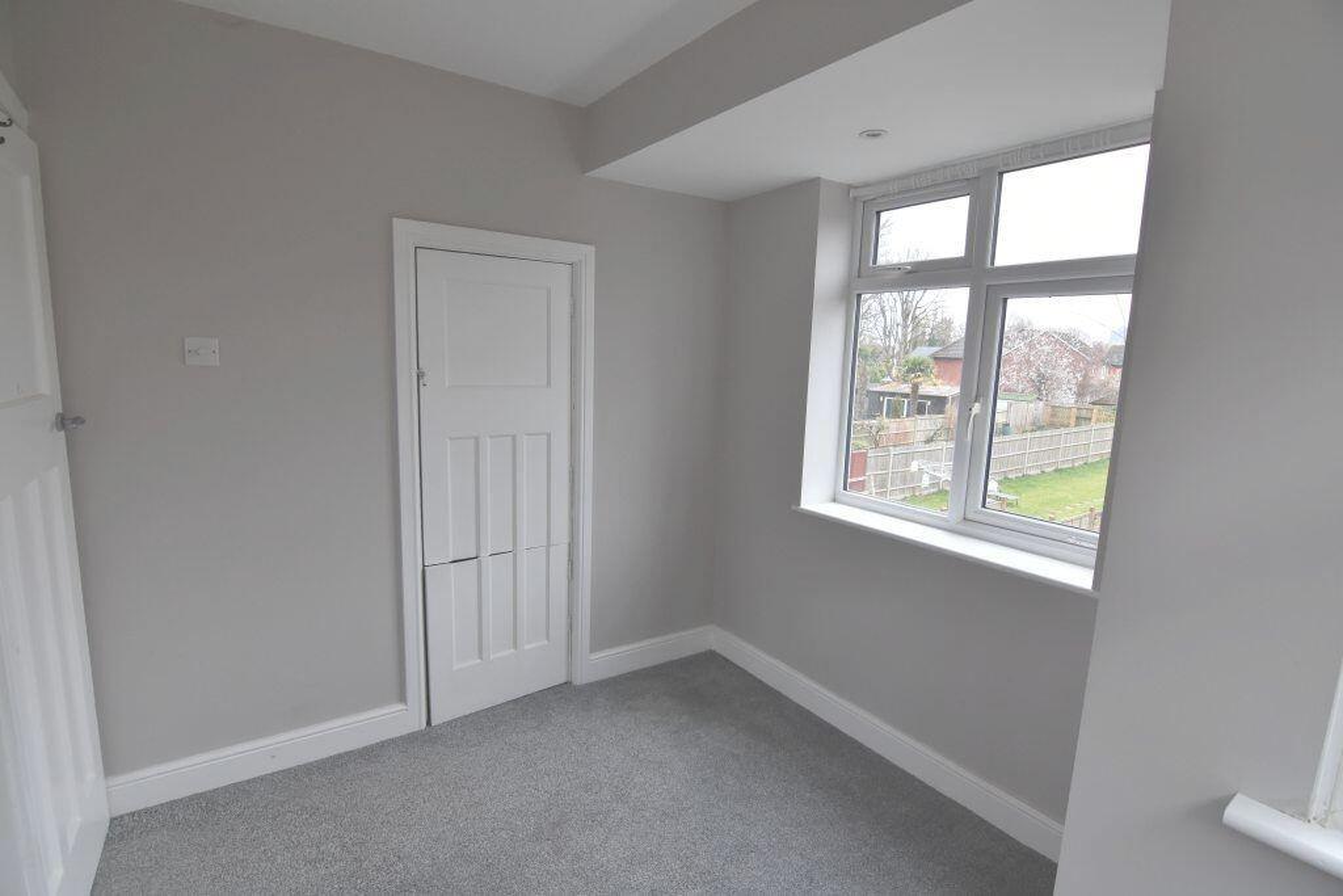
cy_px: 448
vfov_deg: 72.1
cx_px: 672
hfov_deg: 95.0
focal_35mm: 16
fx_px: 616
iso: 800
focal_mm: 11
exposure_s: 1/160
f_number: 6.3
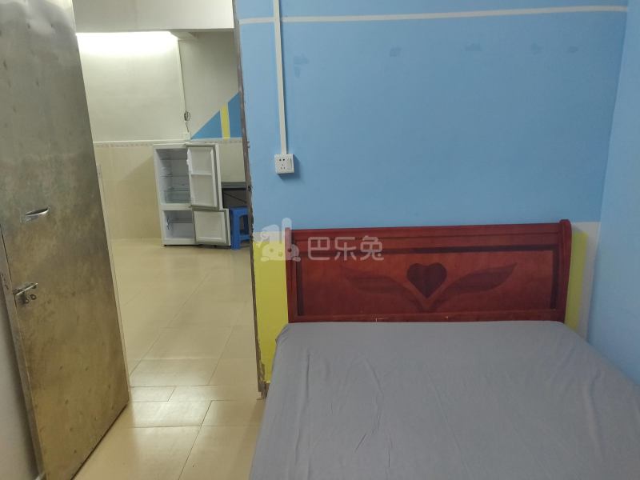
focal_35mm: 25
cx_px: 320
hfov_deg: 69.4
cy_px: 240
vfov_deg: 54.9
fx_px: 462
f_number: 1.7
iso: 640
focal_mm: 4.25
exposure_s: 1/33
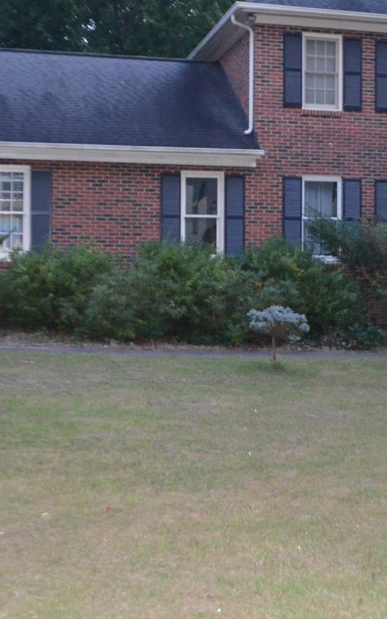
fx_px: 1096
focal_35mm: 65
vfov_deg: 31.5
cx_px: 318
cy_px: 261
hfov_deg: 19.8
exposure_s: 1/60
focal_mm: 22
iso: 3200
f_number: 3.8
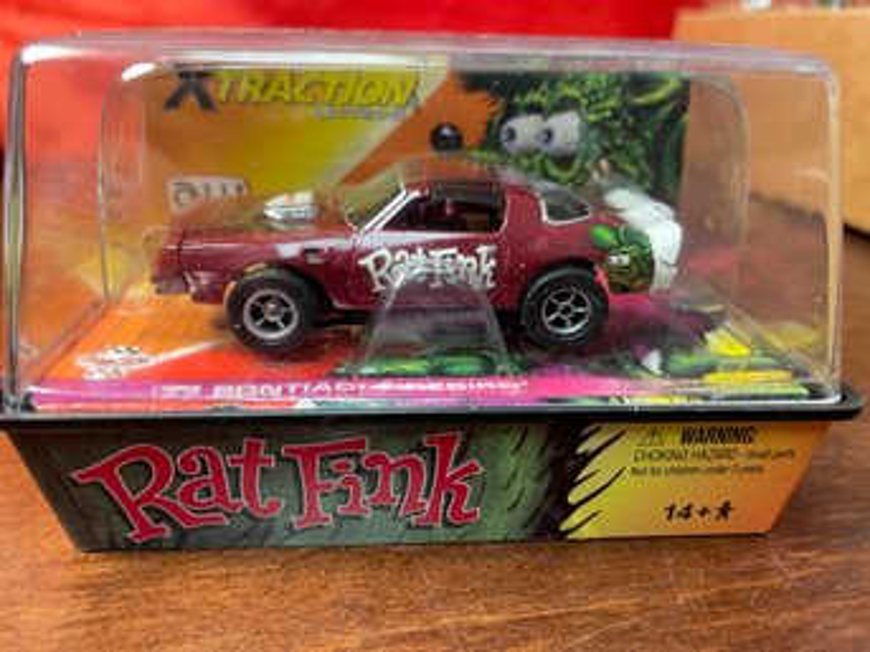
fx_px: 653
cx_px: 435
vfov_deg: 53.0
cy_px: 326
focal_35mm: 26
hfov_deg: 67.3
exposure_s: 1/60
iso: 160
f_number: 1.6
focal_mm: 4.2
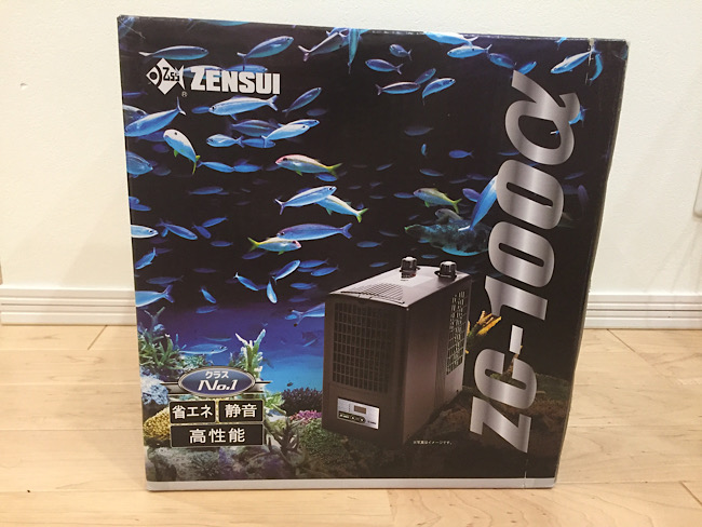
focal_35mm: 29
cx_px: 351
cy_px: 264
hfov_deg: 61.6
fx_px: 588
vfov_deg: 48.3
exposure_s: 1/30
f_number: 2.2
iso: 250
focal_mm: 4.15
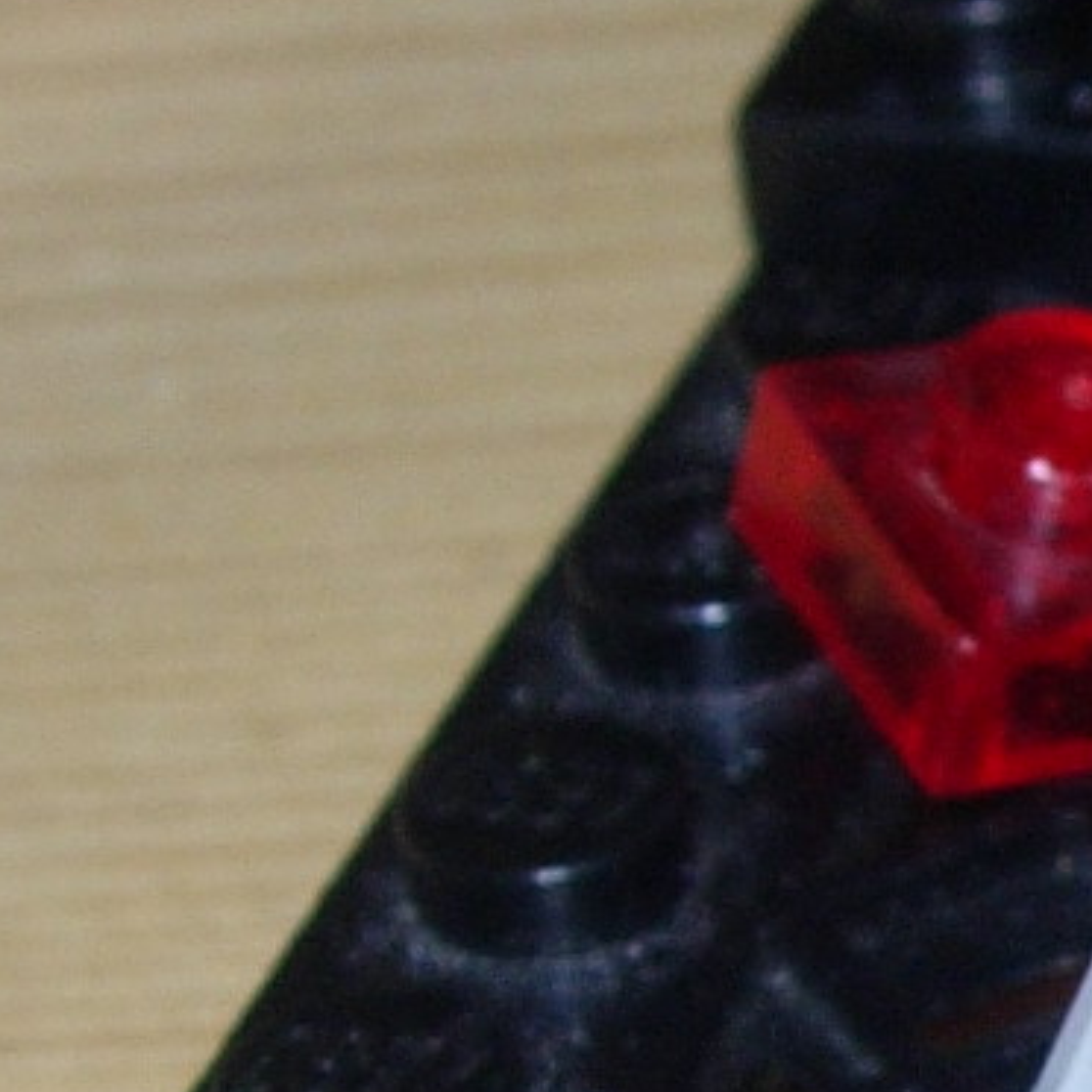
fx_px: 8352
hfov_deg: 7.3
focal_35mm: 234
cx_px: 2037
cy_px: 1118
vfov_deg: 7.4
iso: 79
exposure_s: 1/64
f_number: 4.8
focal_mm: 7.8
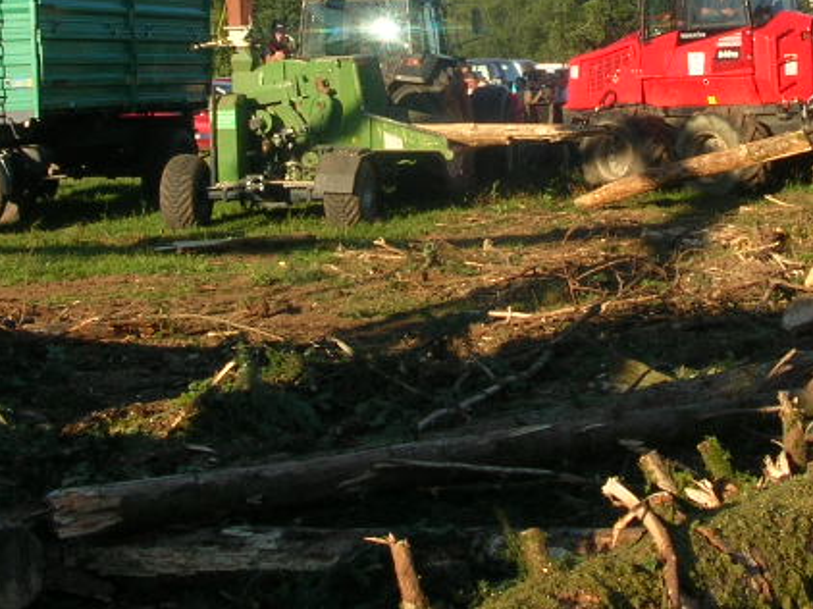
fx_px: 1995
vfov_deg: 17.0
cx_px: 539
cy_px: 23
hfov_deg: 22.9
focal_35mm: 85
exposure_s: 1/163
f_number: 5.6
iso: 50
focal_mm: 5.8
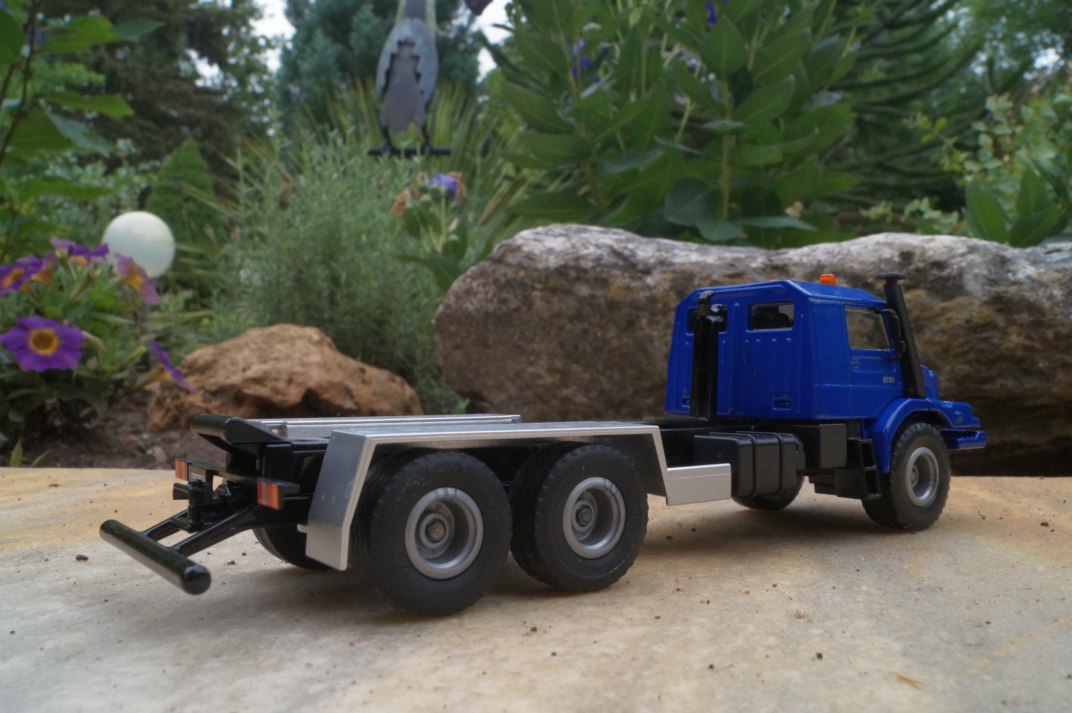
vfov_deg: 39.9
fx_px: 982
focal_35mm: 33
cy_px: 356
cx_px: 536
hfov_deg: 57.3
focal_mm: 22
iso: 1000
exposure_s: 1/60
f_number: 18
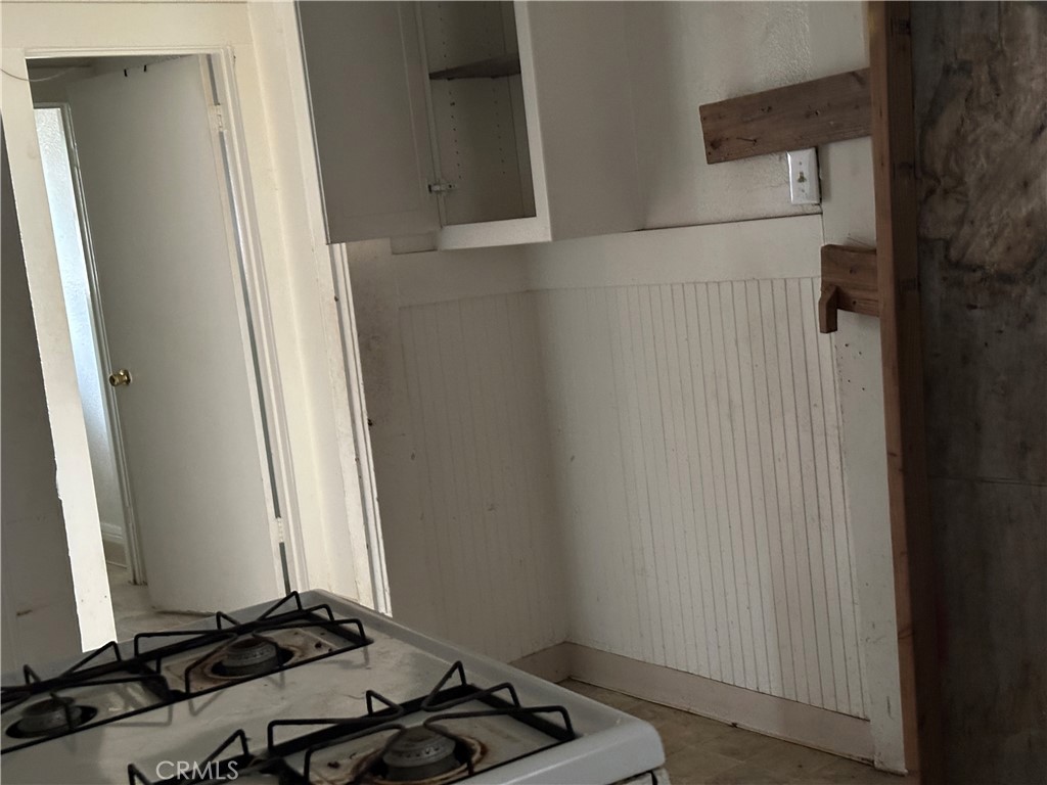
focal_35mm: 48
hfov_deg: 39.7
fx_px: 1452
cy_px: 392
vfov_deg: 30.3
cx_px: 524
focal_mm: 6.86
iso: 640
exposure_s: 1/30
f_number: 1.78
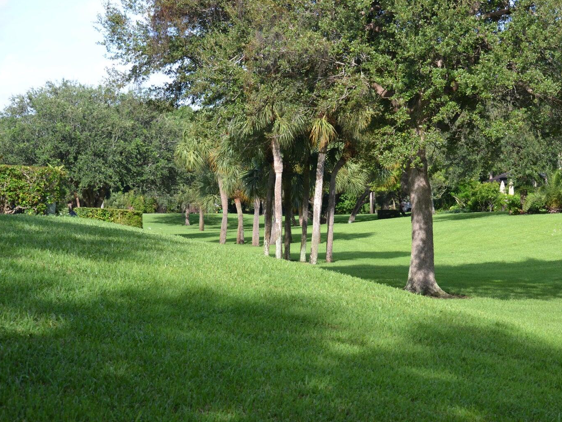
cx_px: 309
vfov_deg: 16.5
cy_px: 211
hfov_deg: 21.9
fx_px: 1454
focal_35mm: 90
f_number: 6.3
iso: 100
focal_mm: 55
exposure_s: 1/160
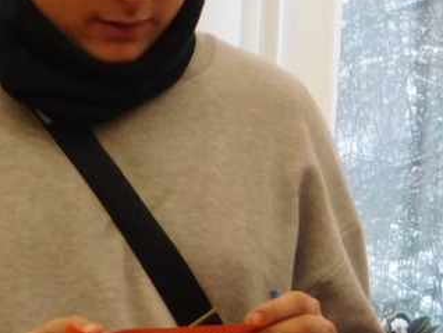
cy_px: 137
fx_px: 2574
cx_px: 110
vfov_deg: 7.4
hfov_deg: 9.8
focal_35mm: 201
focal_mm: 14.2
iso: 140
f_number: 4.4
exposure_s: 1/30
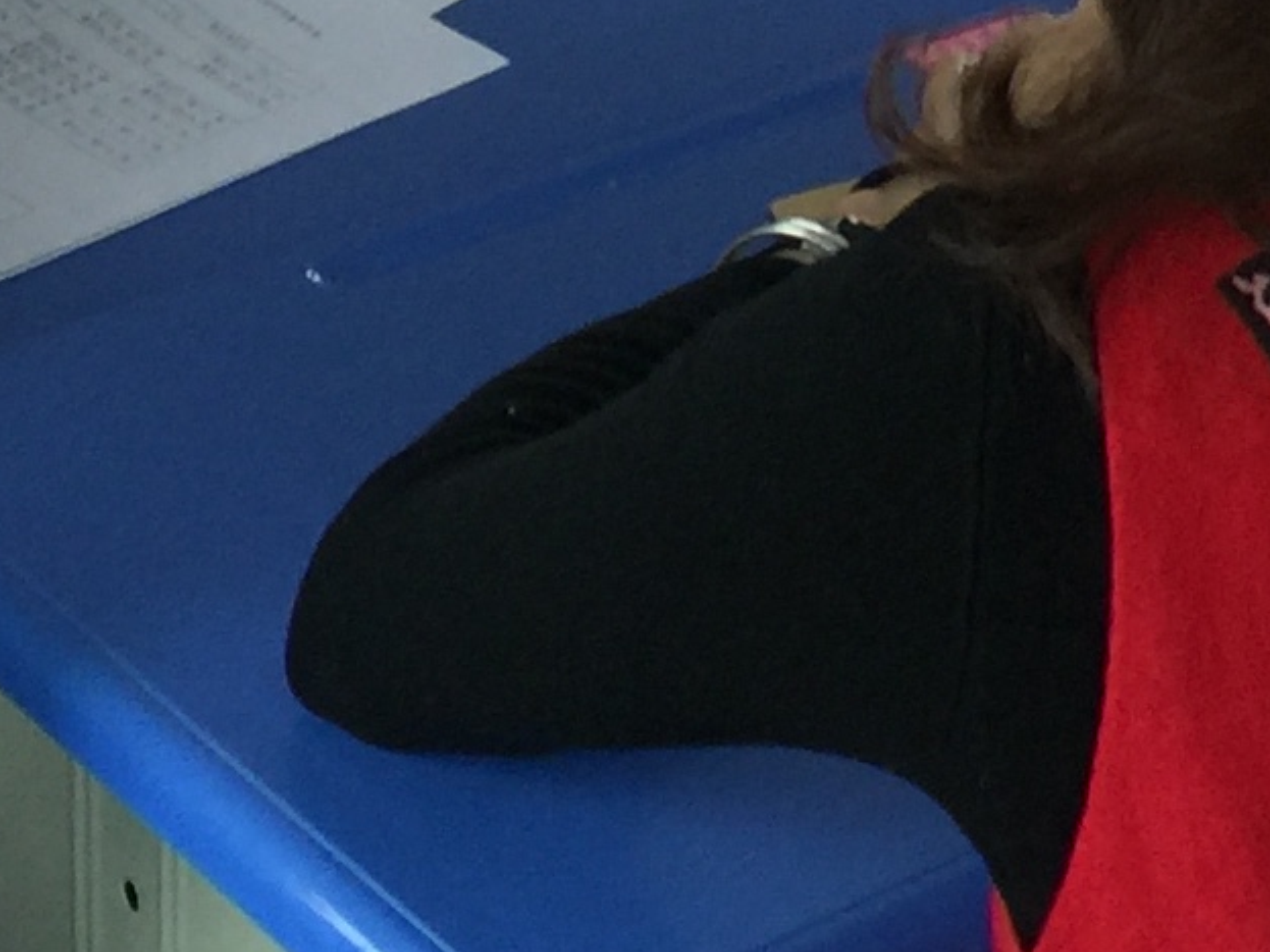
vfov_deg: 9.1
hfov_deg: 12.5
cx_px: 1808
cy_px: -983
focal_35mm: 152
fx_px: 5576
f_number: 2.2
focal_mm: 4.15
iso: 32
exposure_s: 1/33
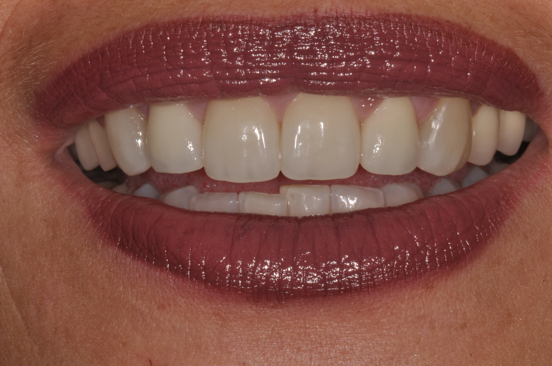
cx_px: 276
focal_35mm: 158
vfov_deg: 8.7
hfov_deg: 13.1
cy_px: 183
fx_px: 2412
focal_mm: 105
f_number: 40
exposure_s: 1/60
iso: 200
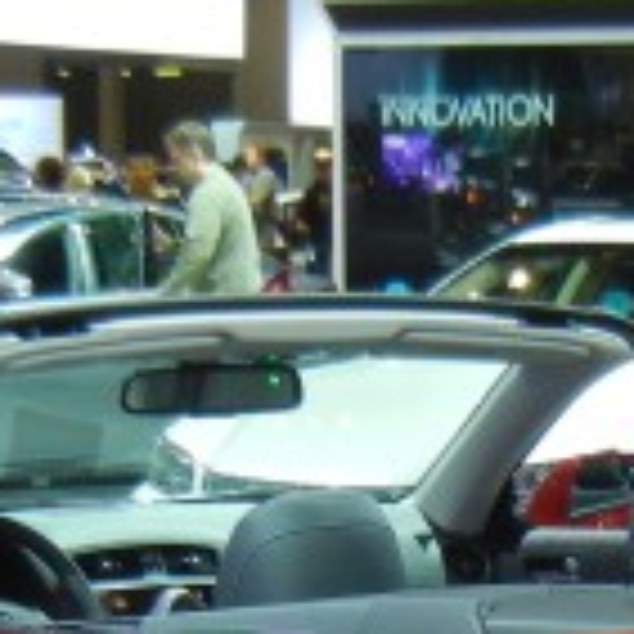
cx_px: 567
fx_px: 3108
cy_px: 832
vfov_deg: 11.3
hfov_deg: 11.6
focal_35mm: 150
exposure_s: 1/50.8
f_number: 3.5
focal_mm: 5.4
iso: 200
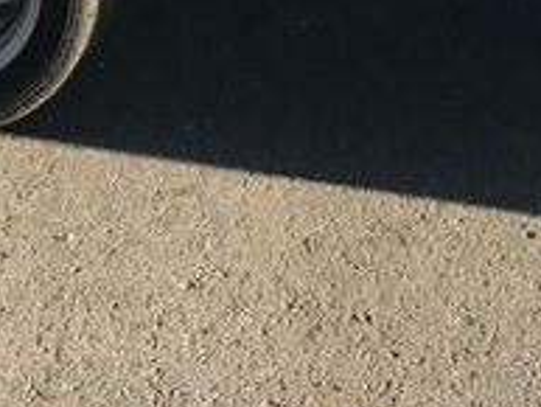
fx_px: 2721
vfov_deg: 8.2
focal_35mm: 174
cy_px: -362
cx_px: 283
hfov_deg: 11.4
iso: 20
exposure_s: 1/958
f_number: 1.8
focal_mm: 3.99
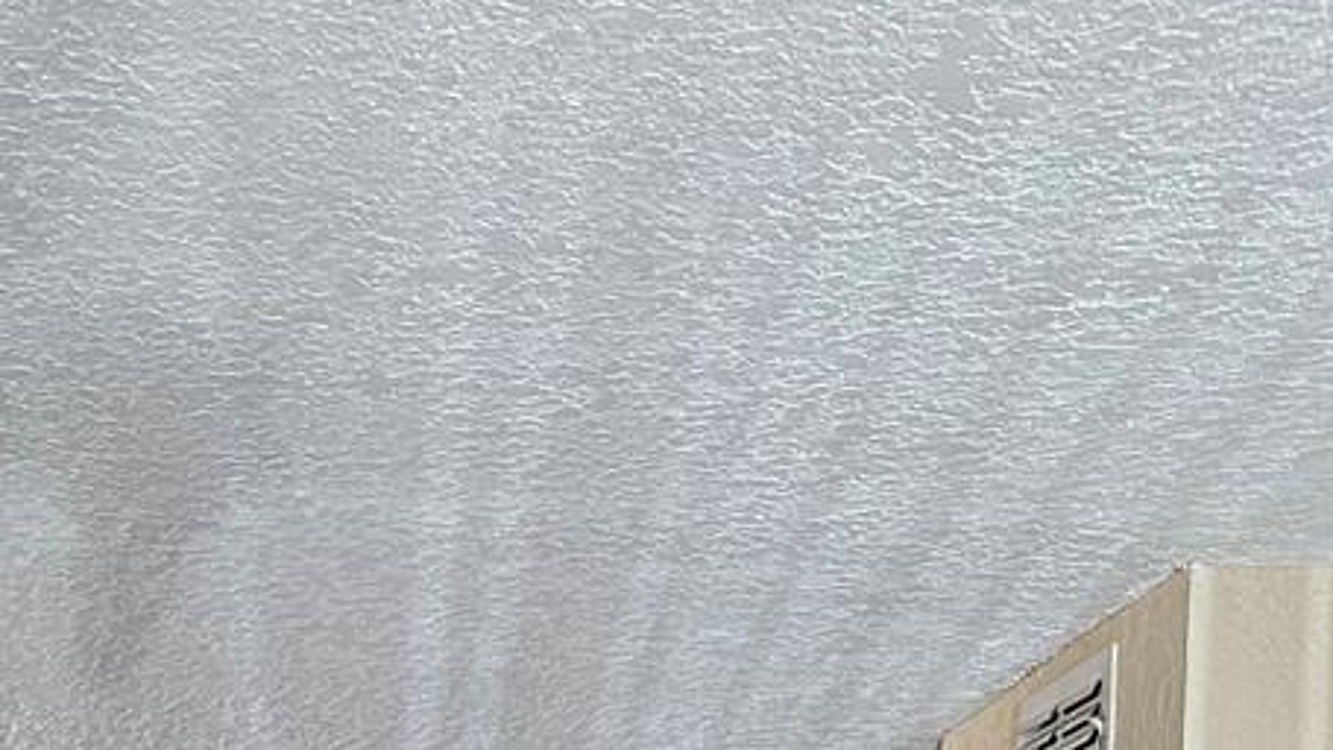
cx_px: 0
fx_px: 3252
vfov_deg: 11.4
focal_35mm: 92
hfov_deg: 22.3
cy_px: 1670
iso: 160
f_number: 1.78
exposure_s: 1/120
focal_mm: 6.86
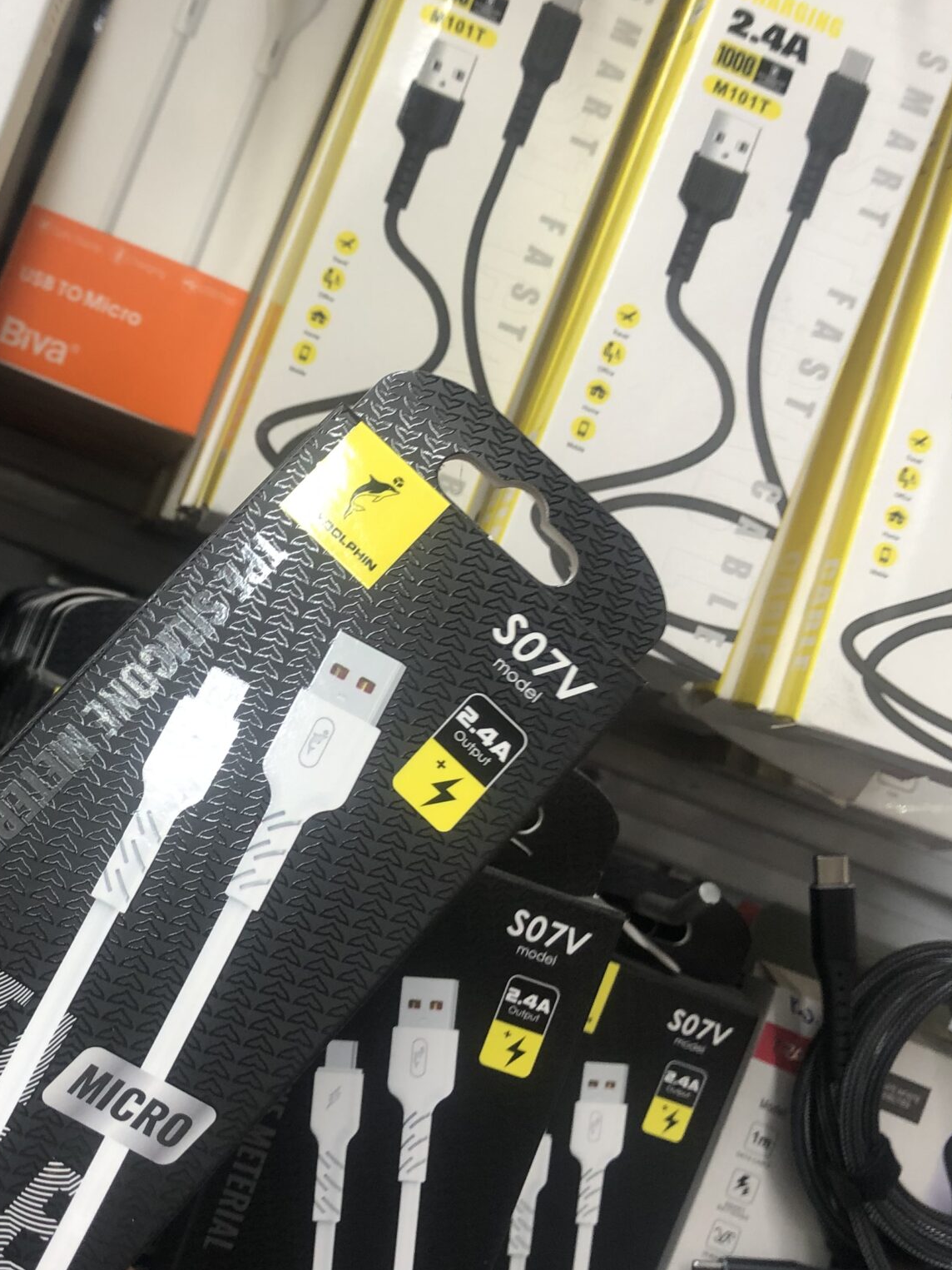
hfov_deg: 30.1
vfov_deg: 40.4
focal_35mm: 47
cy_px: 622
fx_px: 1723
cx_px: 191
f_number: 1.8
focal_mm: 3.99
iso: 40
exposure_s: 1/100
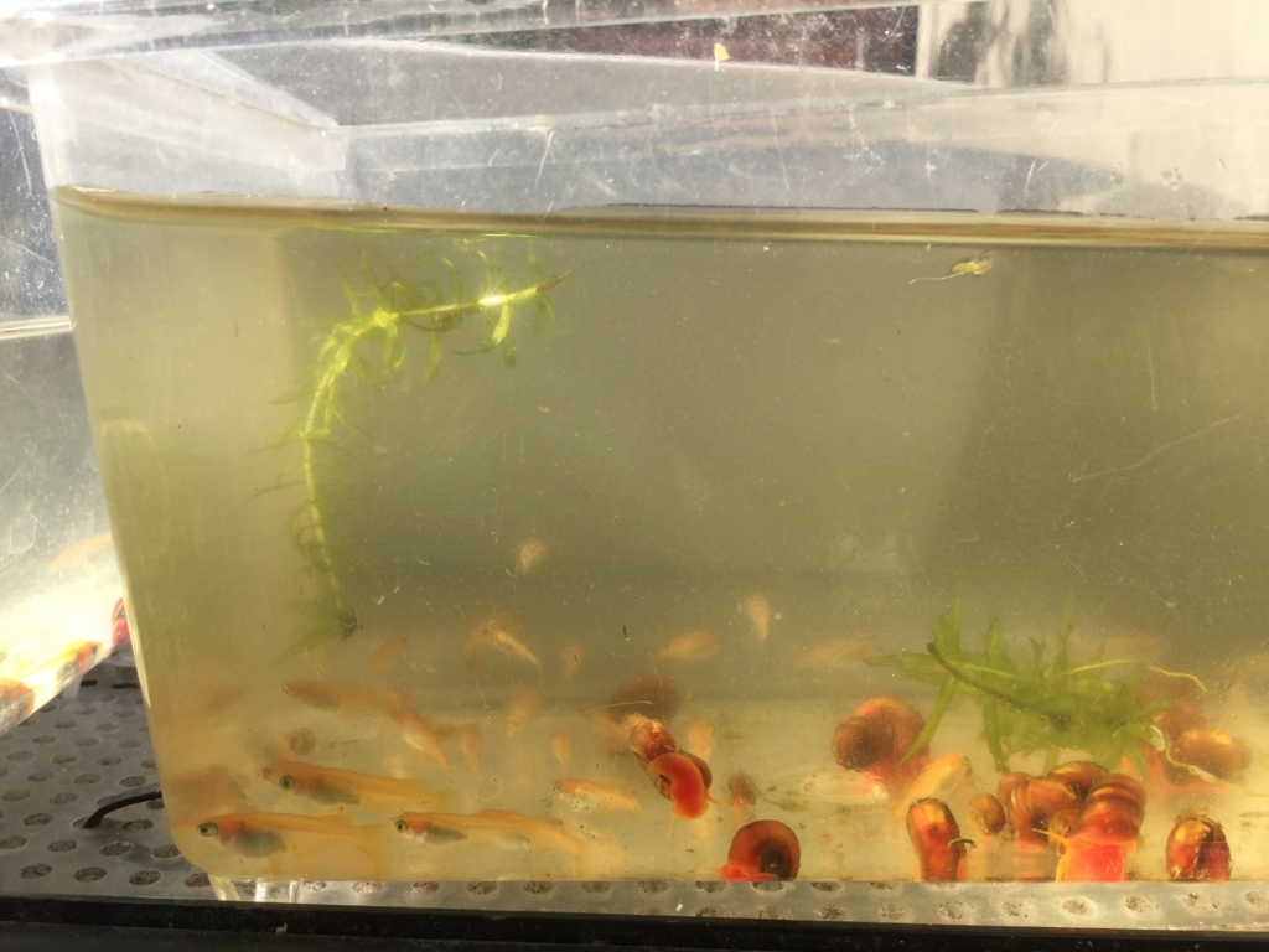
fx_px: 1136
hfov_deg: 58.4
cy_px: 476
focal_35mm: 31
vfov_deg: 45.4
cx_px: 634
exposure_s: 1/473
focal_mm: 3.3
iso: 25
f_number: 2.4
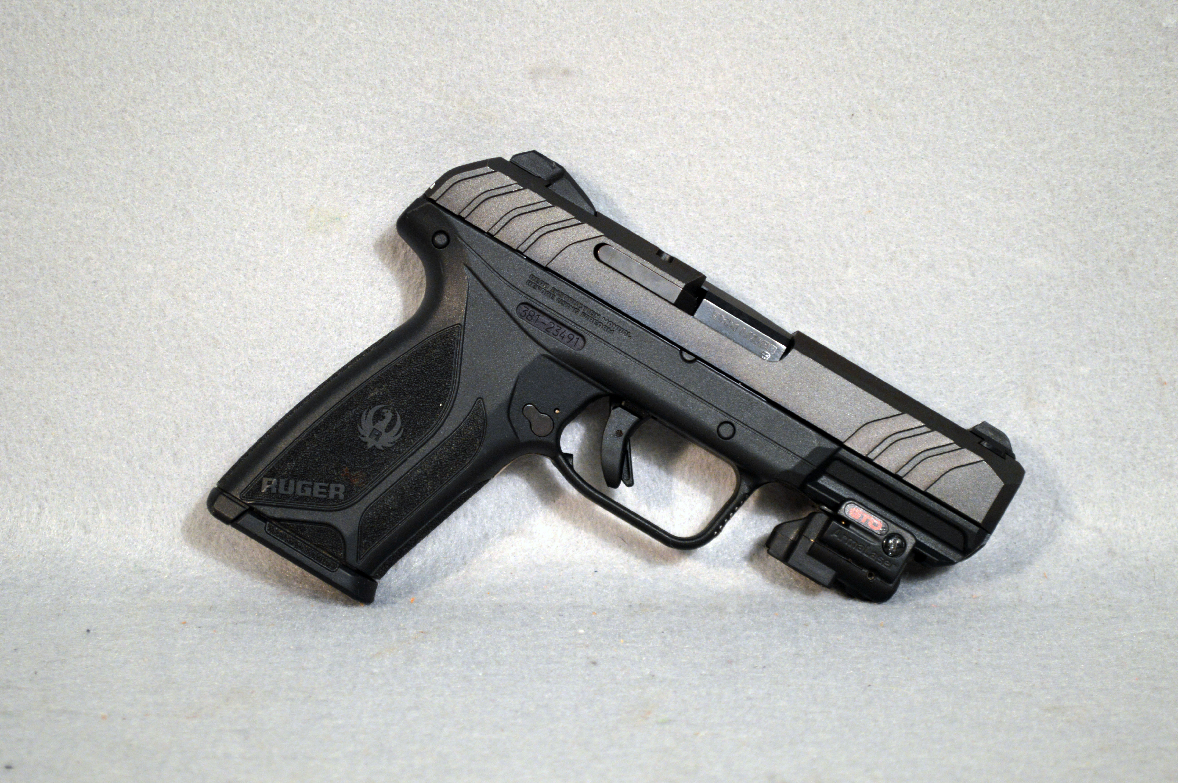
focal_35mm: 82
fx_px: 2697
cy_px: 392
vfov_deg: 16.5
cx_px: 589
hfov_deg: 24.6
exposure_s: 1/25
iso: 400
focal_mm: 55
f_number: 5.6
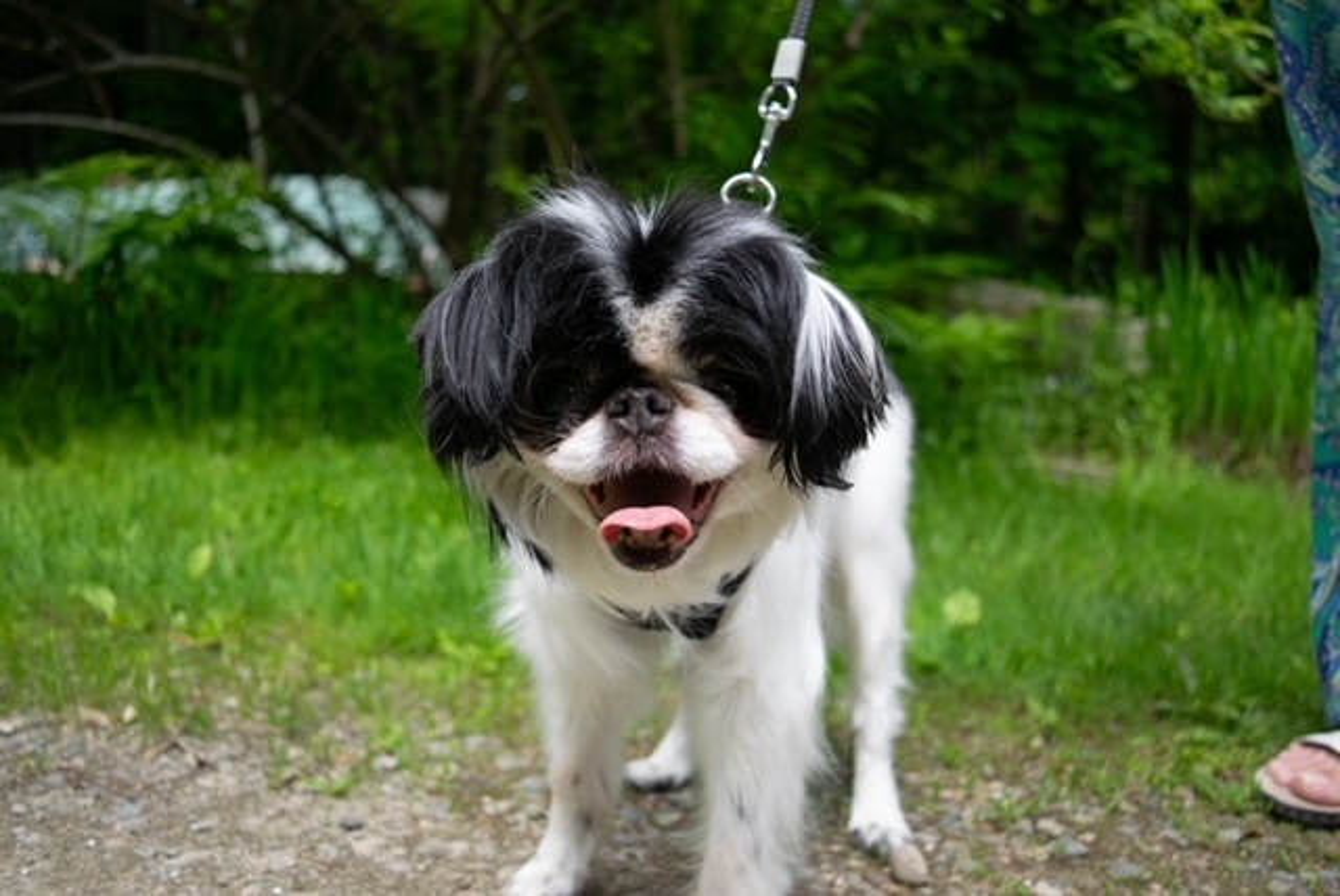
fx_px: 1285
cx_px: 670
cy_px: 448
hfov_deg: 55.1
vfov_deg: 38.4
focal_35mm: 34
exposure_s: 1/500
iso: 200
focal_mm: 23
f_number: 4.5
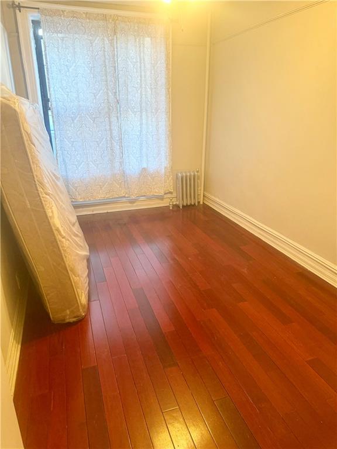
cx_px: 168
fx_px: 312
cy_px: 224
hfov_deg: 56.8
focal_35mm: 24
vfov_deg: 71.6
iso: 320
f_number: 1.78
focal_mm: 6.76
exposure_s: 1/60
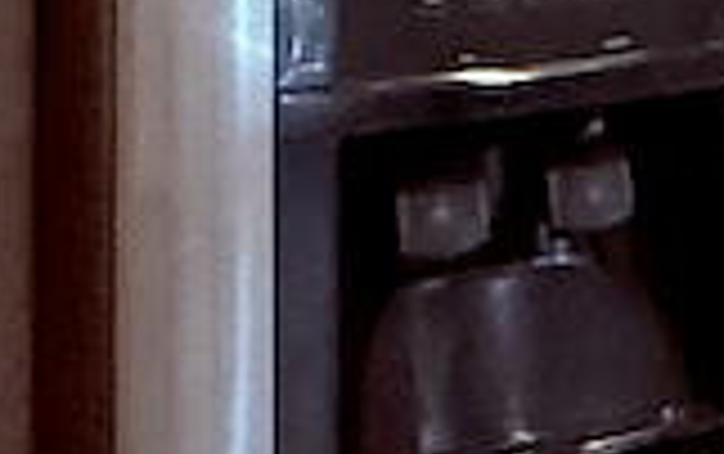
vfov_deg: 10.5
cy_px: -324
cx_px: 2194
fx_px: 2331
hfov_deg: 11.0
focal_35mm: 118
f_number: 2.2
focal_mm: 2.22
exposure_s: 1/60
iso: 400
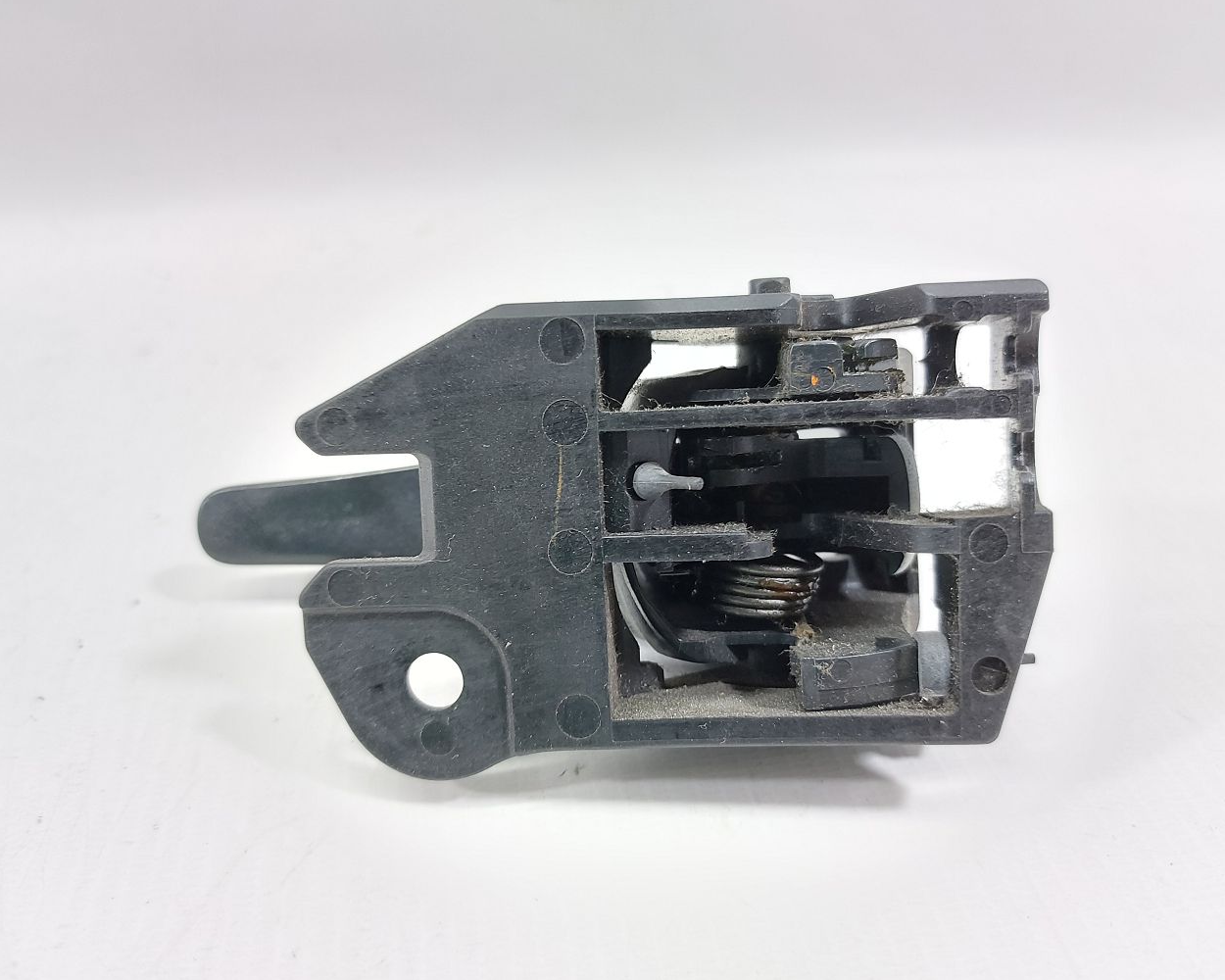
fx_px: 943
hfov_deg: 66.0
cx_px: 614
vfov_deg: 54.9
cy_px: 498
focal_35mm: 26
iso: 200
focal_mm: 5.23
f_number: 1.8
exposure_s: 1/50
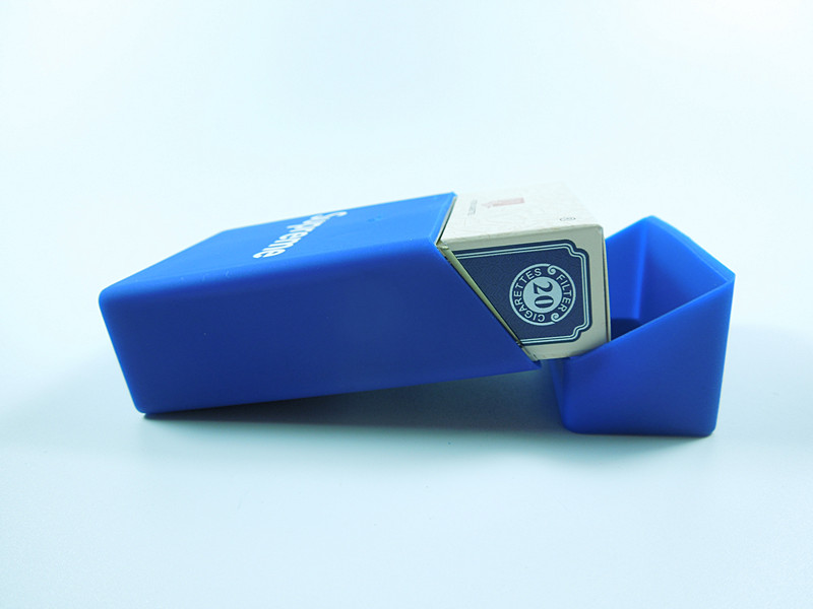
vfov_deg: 54.9
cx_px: 406
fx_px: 587
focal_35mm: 25
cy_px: 304
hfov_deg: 69.4
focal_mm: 4.5
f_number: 3.3
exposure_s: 1/60
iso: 100
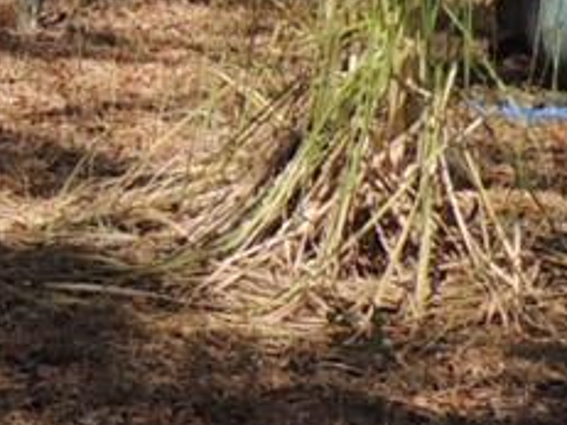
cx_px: -928
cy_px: -580
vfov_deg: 5.2
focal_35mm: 277
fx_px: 4535
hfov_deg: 6.7
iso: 100
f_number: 3.3
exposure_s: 1/800
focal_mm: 7.1
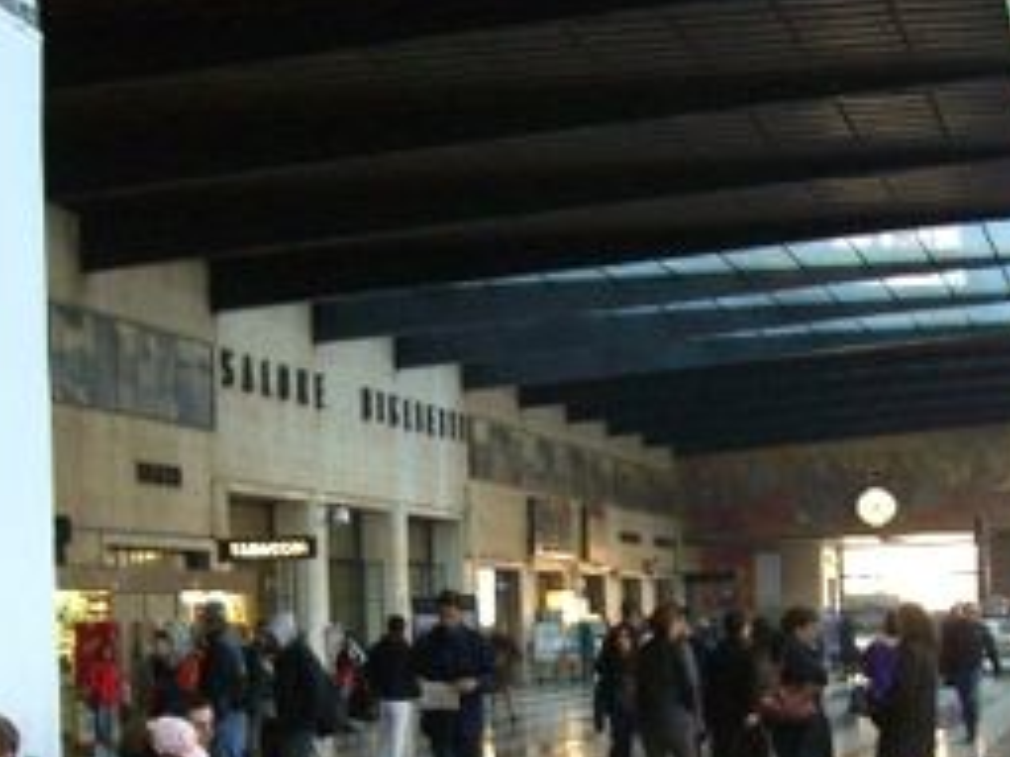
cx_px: 578
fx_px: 2829
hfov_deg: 20.2
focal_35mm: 97
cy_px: 636
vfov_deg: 15.1
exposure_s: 1/15
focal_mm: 7.9
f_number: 2.8
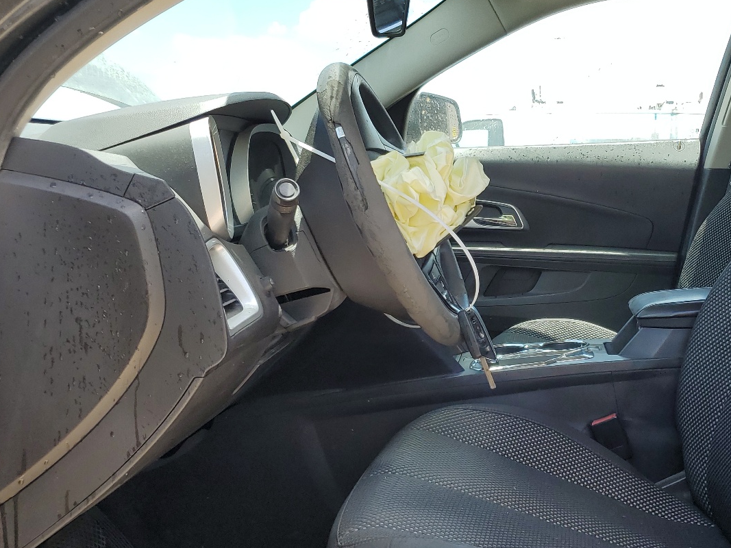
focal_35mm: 39
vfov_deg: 36.8
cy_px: 304
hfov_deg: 46.7
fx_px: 823
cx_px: 519
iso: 50
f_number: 1.5
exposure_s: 1/625
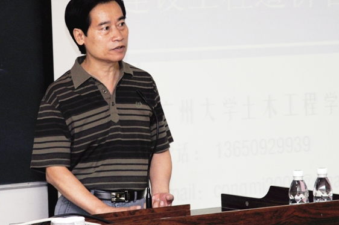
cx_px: 119
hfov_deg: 10.6
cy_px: 80
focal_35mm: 195
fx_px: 1831
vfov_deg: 7.0
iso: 200
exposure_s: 1/60
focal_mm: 85
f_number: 5.6
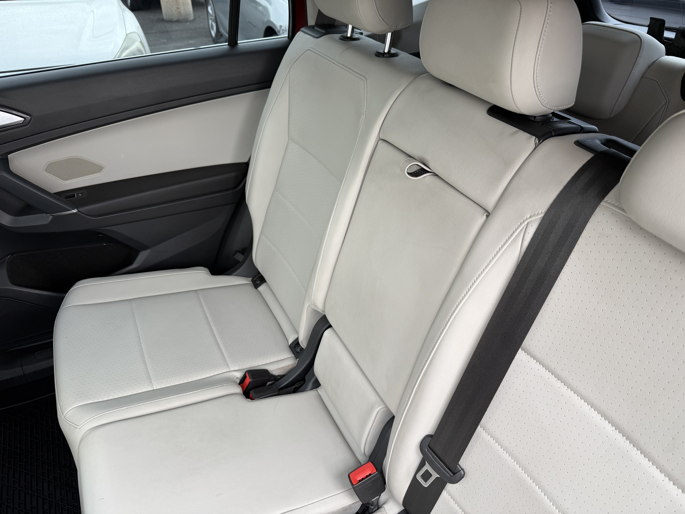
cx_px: 342
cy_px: 257
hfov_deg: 71.6
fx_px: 475
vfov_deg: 56.8
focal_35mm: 24
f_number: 1.78
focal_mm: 6.76
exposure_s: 1/121
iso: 64
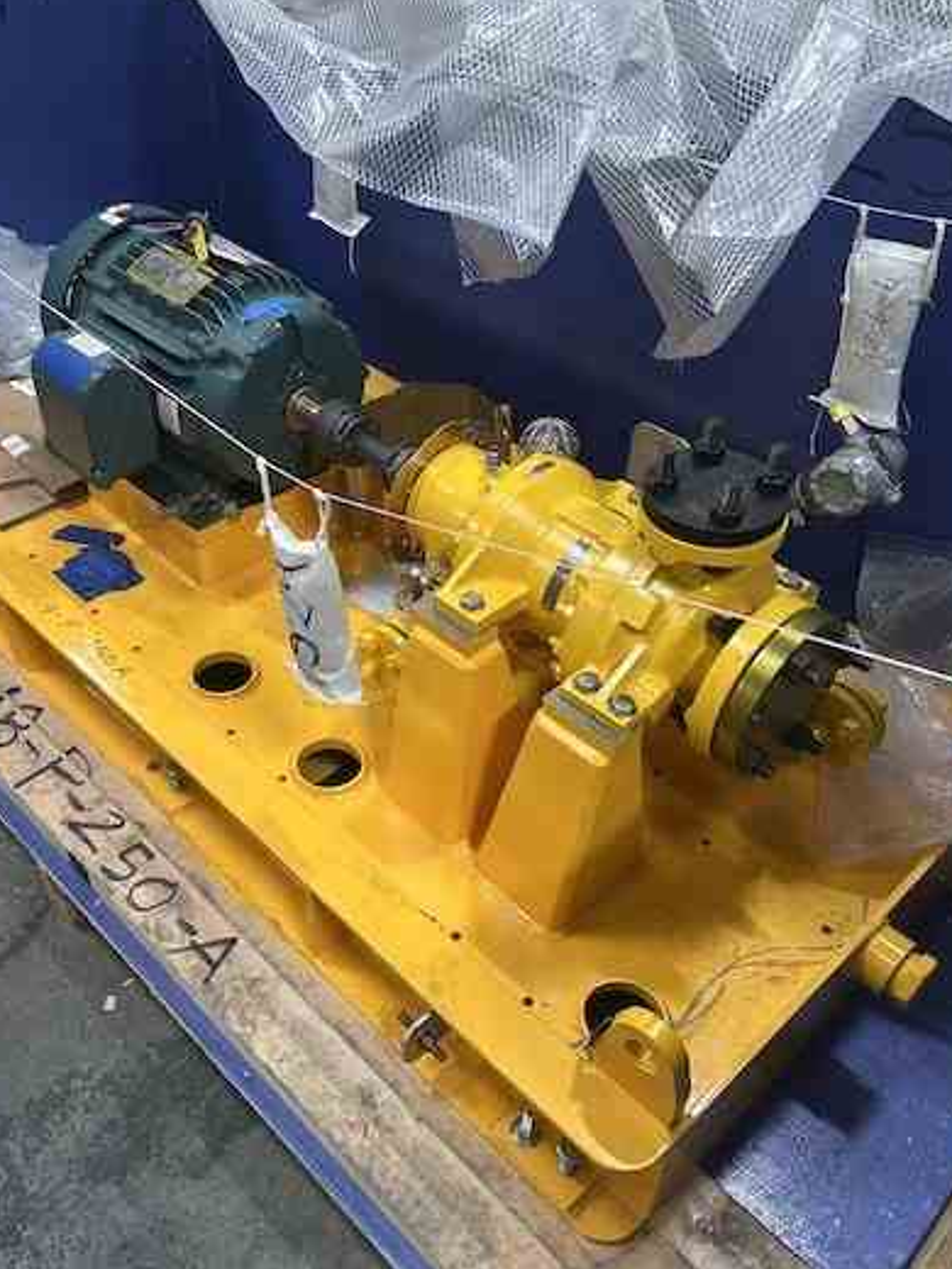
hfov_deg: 44.0
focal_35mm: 32
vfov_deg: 56.8
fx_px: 1173
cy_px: 649
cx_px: 400
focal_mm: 5.7
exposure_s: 1/60
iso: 100
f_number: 1.5
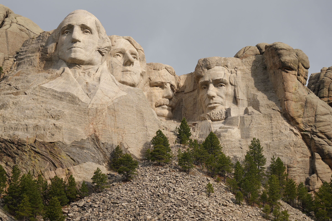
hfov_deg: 17.3
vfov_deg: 11.6
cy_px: 110
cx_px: 166
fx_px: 1088
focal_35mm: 118
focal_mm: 79
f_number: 4.5
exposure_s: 1/800
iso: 100
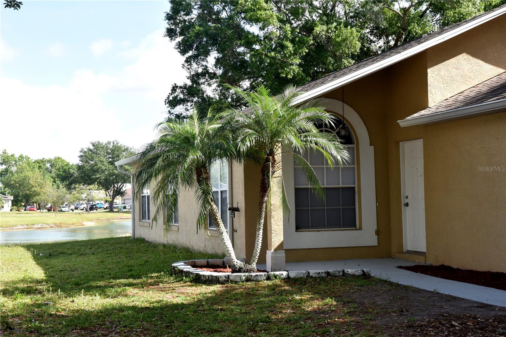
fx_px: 773
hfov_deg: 36.2
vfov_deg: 24.6
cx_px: 253
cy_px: 168
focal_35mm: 55
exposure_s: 1/180
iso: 800
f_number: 16
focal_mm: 55
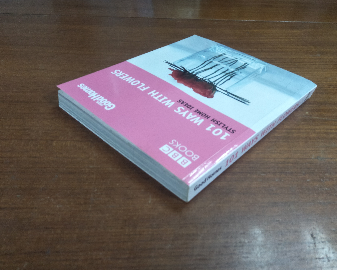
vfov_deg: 63.1
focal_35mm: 22
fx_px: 219
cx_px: 183
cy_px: 137
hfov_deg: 74.9
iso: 215
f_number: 2.2
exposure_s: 1/33
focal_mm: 3.46
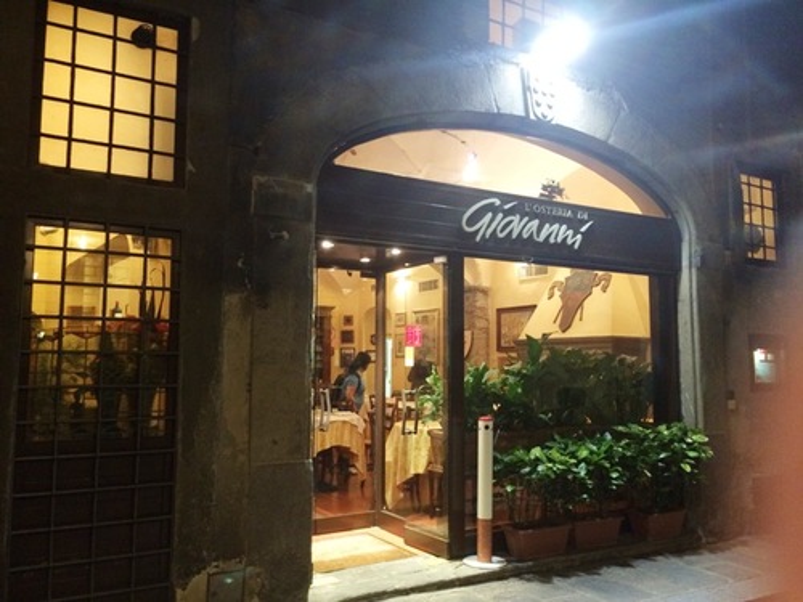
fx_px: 673
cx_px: 402
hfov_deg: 61.7
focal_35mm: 29
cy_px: 301
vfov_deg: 48.2
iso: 320
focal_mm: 4.15
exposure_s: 1/24
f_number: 2.2
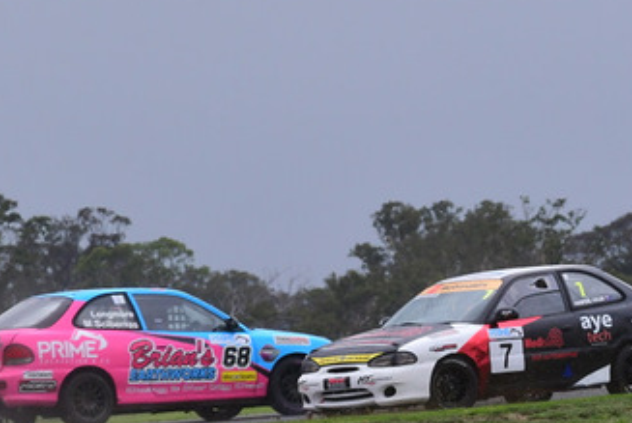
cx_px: 375
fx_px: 20620
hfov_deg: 1.8
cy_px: 209
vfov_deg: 1.2
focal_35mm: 1173
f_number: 13
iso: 640
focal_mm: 320
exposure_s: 1/640
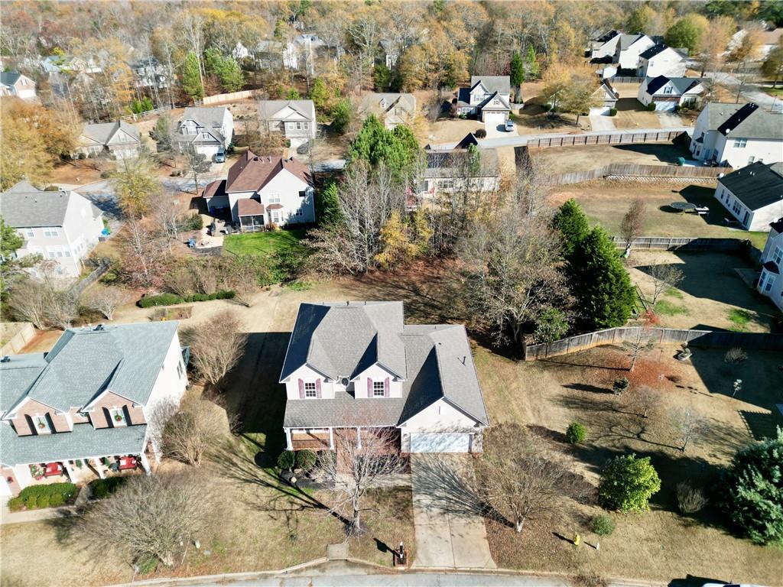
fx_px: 543
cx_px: 392
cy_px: 294
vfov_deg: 56.8
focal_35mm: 24
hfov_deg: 71.6
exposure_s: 1/2000
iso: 160
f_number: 1.7
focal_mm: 6.72
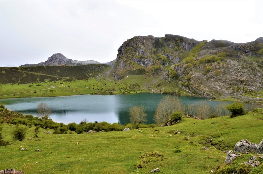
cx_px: 132
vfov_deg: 41.5
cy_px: 87
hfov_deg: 59.6
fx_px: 230
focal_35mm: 32
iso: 400
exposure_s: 1/640
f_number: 9
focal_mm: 21
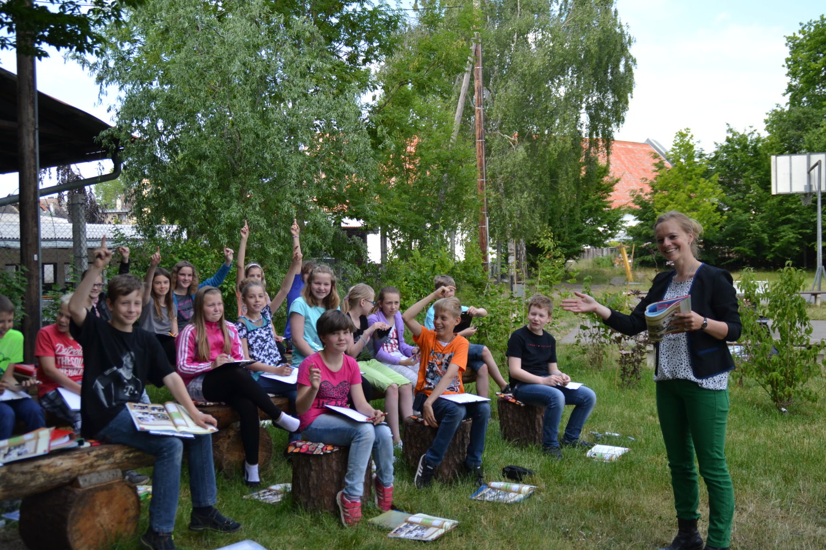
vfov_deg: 31.9
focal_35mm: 42
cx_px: 413
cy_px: 275
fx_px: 964
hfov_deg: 46.4
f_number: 4.5
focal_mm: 28
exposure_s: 1/1000
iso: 400
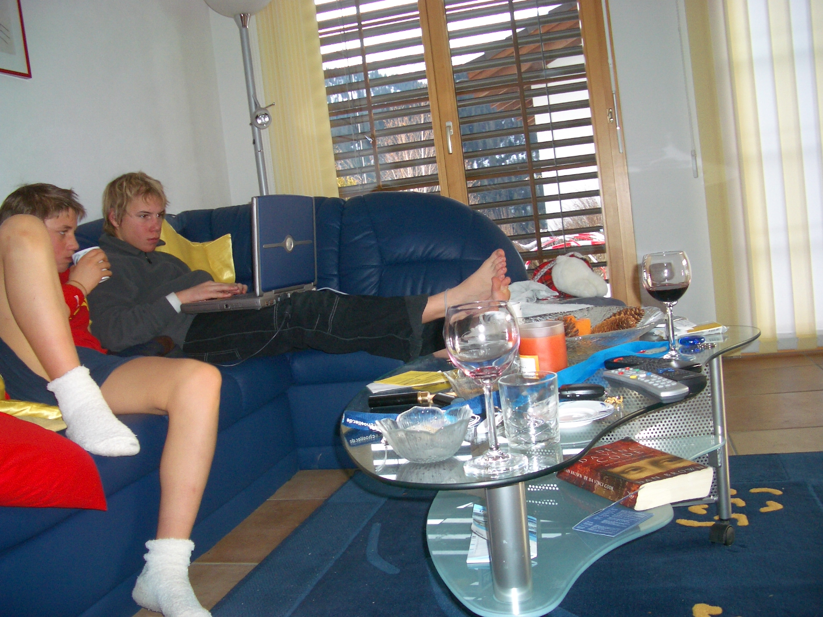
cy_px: 308
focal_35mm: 35
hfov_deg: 52.6
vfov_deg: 40.7
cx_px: 412
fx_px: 832
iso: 100
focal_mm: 5.8
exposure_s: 1/60
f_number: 2.6
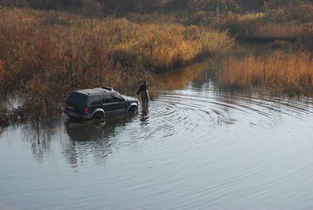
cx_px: 156
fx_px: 915
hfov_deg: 19.4
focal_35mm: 105
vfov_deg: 13.1
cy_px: 105
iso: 100
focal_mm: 70
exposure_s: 1/160
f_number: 9
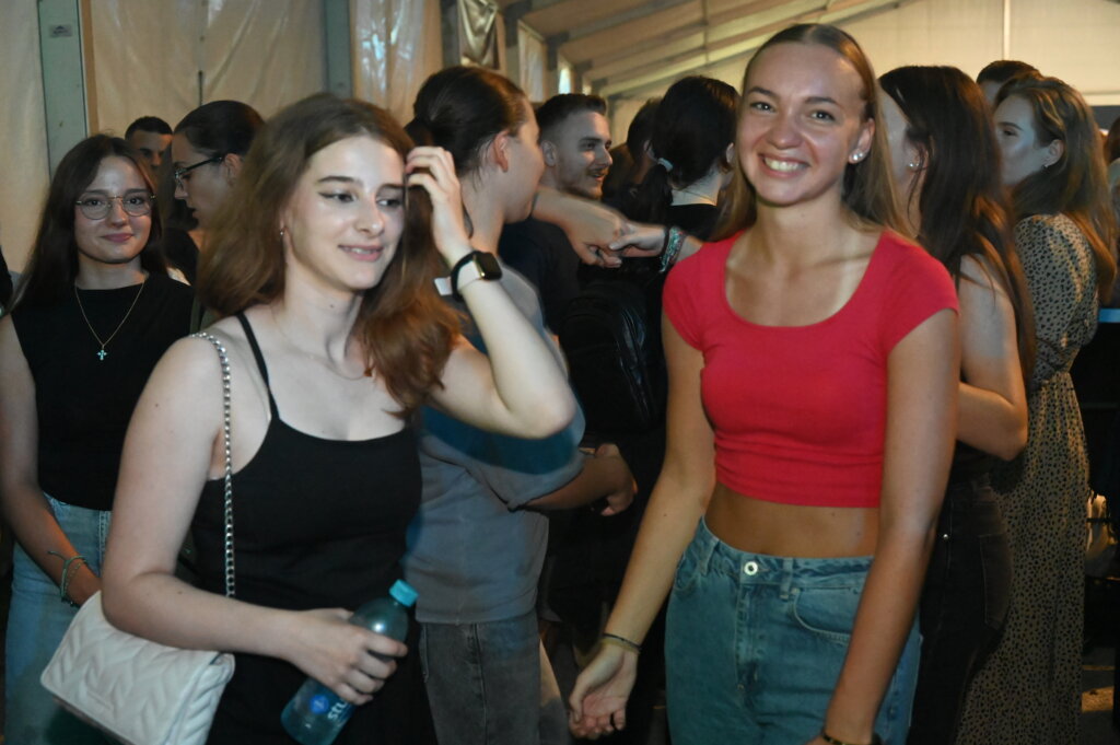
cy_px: 372
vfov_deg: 27.5
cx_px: 560
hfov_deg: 40.4
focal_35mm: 49
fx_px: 1523
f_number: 5.6
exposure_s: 1/60
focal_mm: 49
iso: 18000
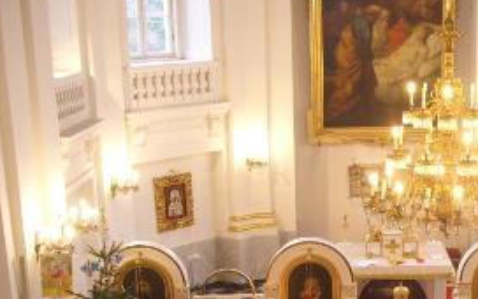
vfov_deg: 17.1
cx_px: 392
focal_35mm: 74
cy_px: 319
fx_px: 964
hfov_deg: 27.2
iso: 400
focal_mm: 7.8
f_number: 2.8
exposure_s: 1/30
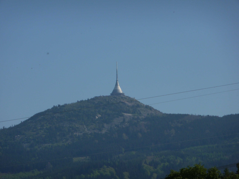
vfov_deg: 5.3
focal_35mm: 280
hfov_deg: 7.1
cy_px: 90
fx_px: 1933
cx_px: 120
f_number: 4.9
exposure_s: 1/1000
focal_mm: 47
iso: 100
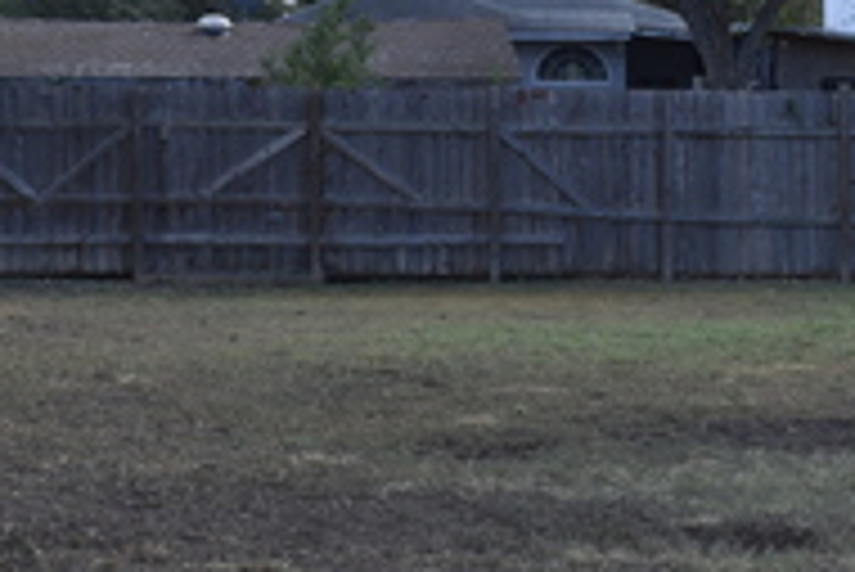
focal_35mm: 111
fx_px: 2638
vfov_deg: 12.4
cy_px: 245
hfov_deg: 18.4
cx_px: 562
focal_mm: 22
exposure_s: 1/200
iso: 100
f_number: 6.3
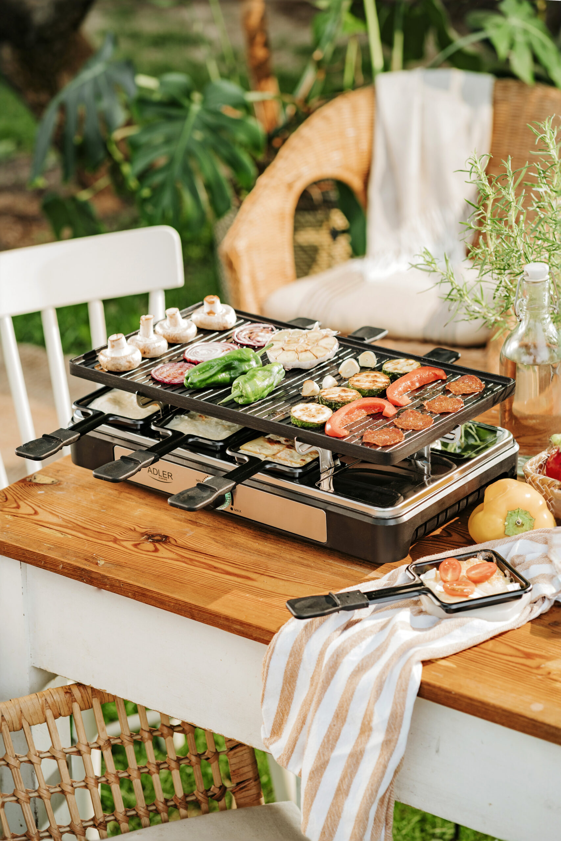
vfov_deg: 23.9
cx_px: 280
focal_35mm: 85
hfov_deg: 16.1
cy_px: 420
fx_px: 1986
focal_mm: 85
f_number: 4.5
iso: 80
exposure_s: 1/160
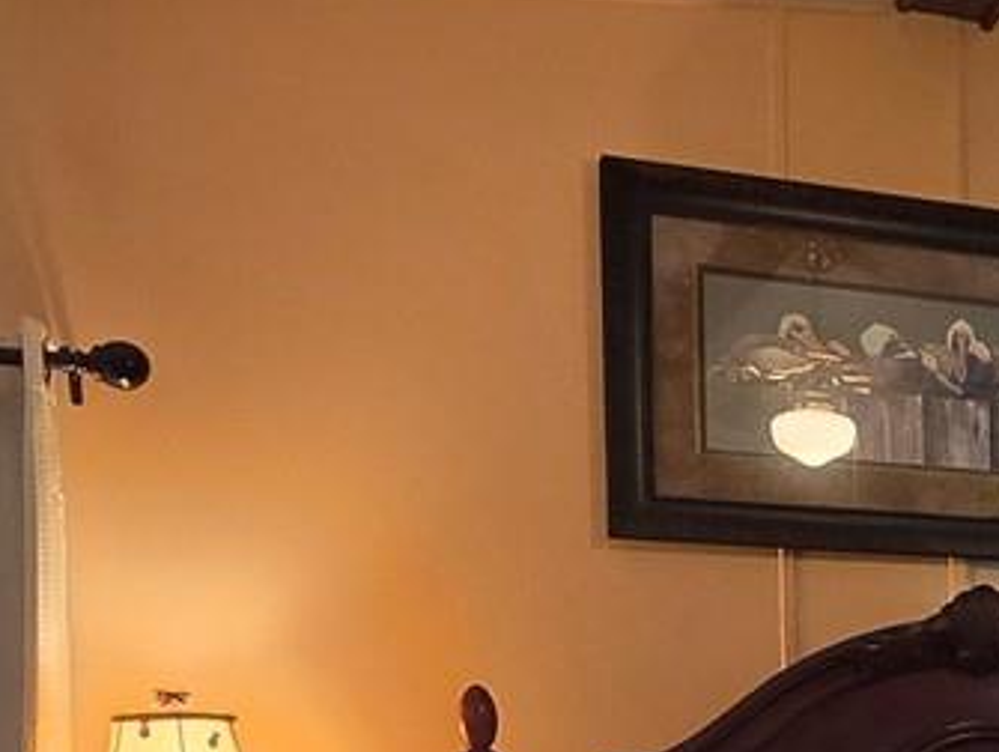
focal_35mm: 62
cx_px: 1494
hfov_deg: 24.4
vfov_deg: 21.9
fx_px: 1791
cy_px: 907
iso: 250
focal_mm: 2.2
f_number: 2.2
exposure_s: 1/60
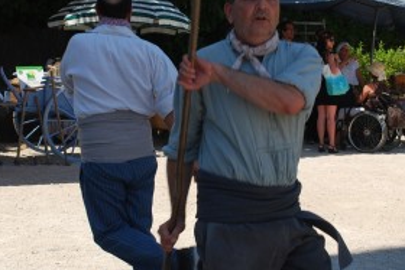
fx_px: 1159
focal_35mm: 103
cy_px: 118
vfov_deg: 13.3
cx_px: 176
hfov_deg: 19.8
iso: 100
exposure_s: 1/200
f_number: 8
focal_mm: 30
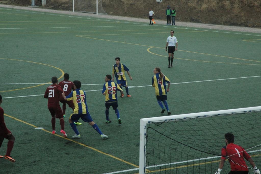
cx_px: 130
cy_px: 87
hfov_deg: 19.5
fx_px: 761
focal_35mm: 105
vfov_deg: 13.0
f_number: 10
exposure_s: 1/400
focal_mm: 70
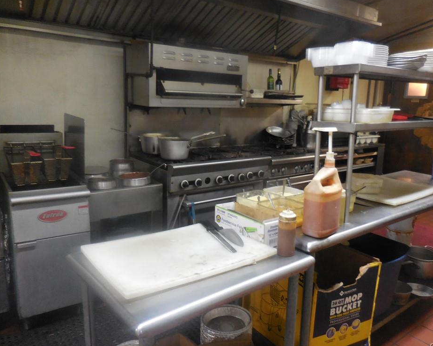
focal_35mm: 27
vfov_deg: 53.2
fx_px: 346
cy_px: 173
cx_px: 238
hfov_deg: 63.9
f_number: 3.3
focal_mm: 4.5
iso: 400
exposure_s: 1/30
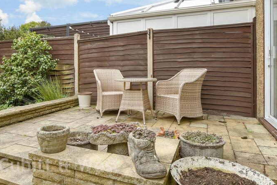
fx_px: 200
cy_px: 68
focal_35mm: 26
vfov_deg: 49.1
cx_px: 117
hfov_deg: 69.0
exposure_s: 1/40
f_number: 8
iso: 160
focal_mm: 11.5
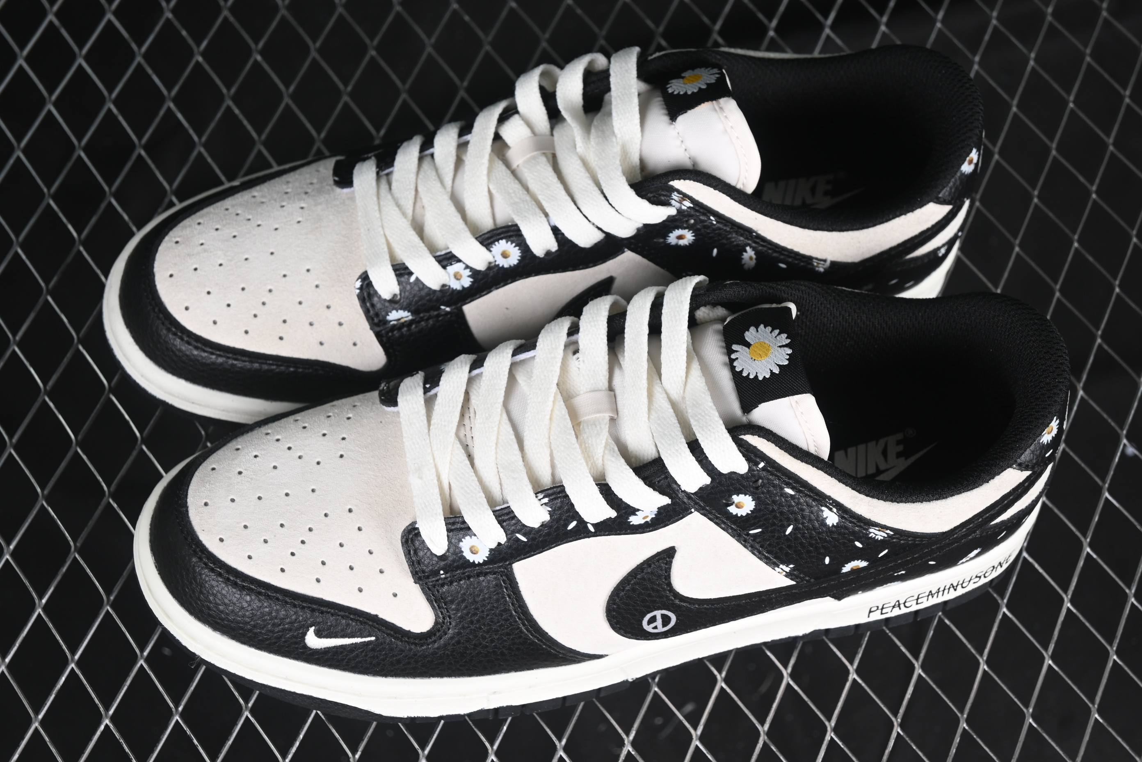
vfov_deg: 18.2
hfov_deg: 27.0
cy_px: 381
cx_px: 571
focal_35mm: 75
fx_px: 2379
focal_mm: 50
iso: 160
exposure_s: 1/60
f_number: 6.3
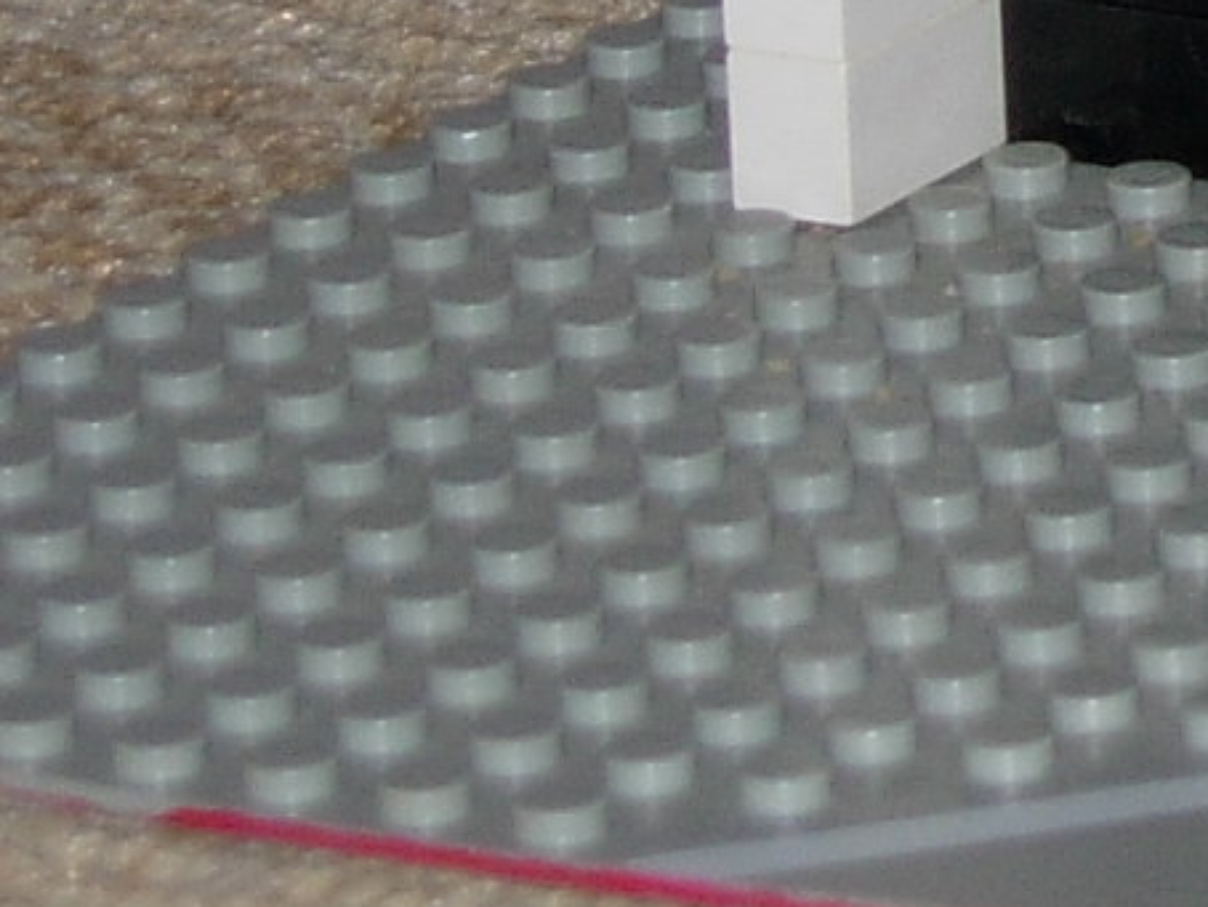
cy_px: -960
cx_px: 2554
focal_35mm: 415
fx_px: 14490
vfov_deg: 3.6
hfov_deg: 4.7
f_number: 4.3
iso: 79
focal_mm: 19.1
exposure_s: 1/64
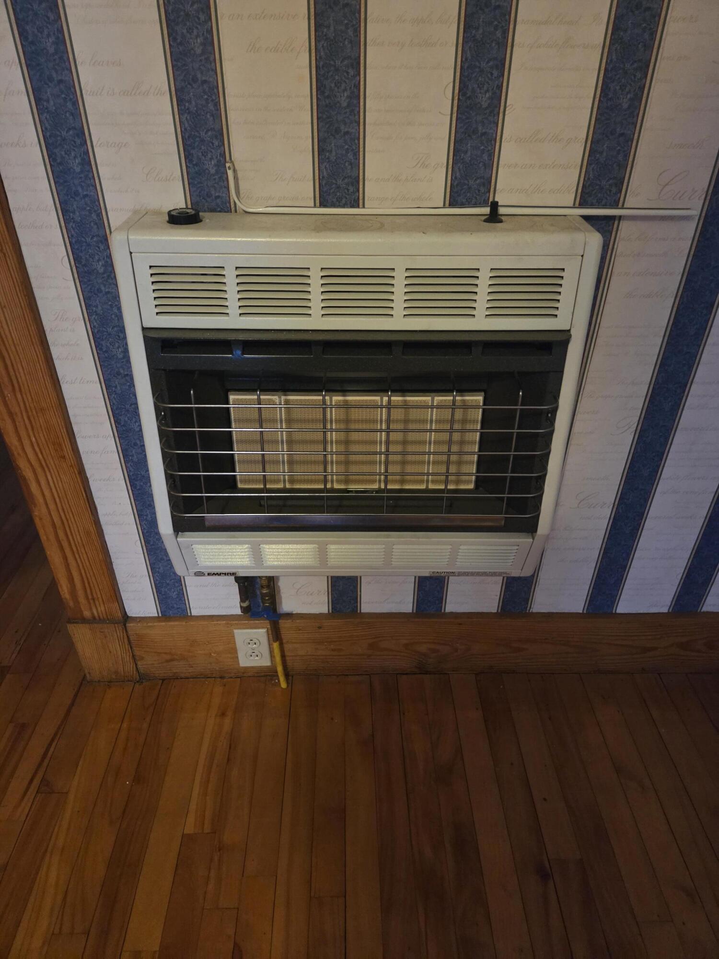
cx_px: 360
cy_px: 480
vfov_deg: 73.9
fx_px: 637
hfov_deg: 58.9
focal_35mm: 23
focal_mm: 5.4
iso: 1600
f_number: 1.8
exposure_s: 1/40
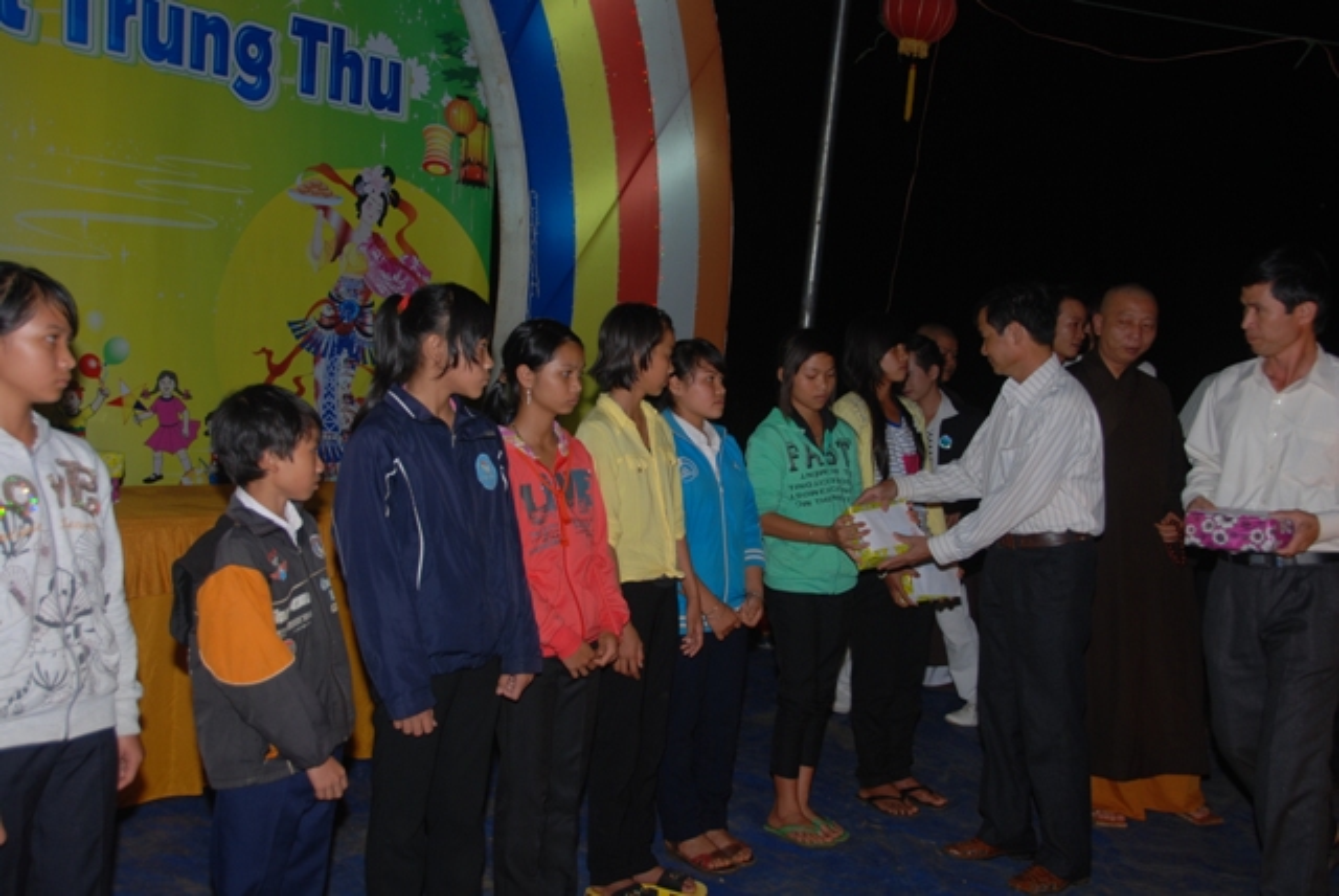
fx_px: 1340
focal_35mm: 36
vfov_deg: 36.9
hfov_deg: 53.1
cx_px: 670
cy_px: 448
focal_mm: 24
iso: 100
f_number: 4
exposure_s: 1/60
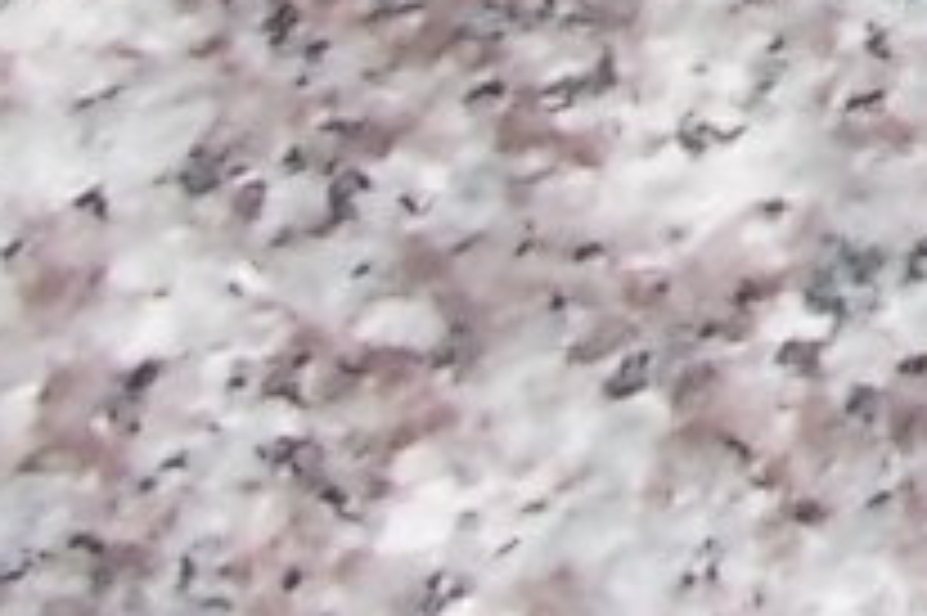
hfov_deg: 8.1
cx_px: 2997
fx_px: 5403
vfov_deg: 5.7
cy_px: -1826
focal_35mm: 210
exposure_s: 1/160
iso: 80
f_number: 3.2
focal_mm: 4.6
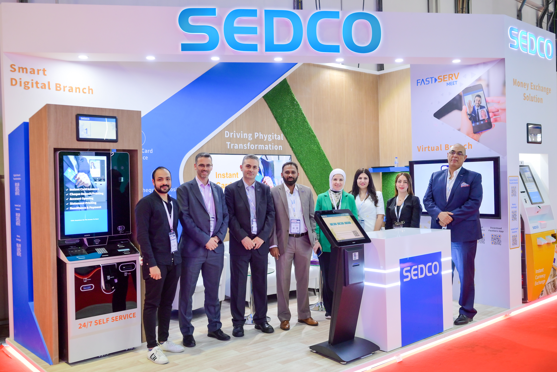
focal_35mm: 35
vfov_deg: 37.9
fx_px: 542
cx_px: 278
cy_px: 186
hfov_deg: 54.4
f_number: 3.2
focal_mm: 35
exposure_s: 1/160
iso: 800
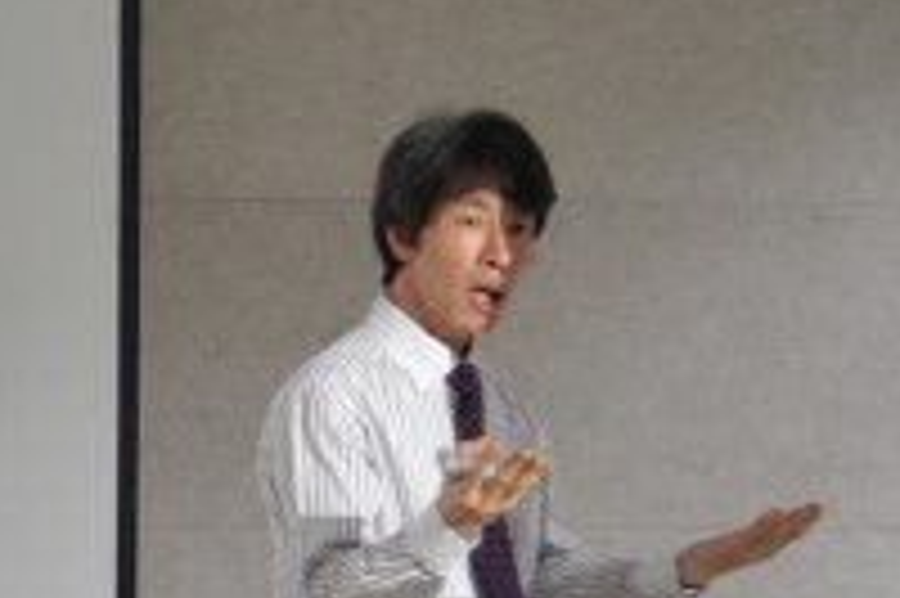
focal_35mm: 173
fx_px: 4321
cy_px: 764
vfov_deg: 7.8
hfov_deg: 11.4
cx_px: -490
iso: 1600
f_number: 4.8
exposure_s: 1/60
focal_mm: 32
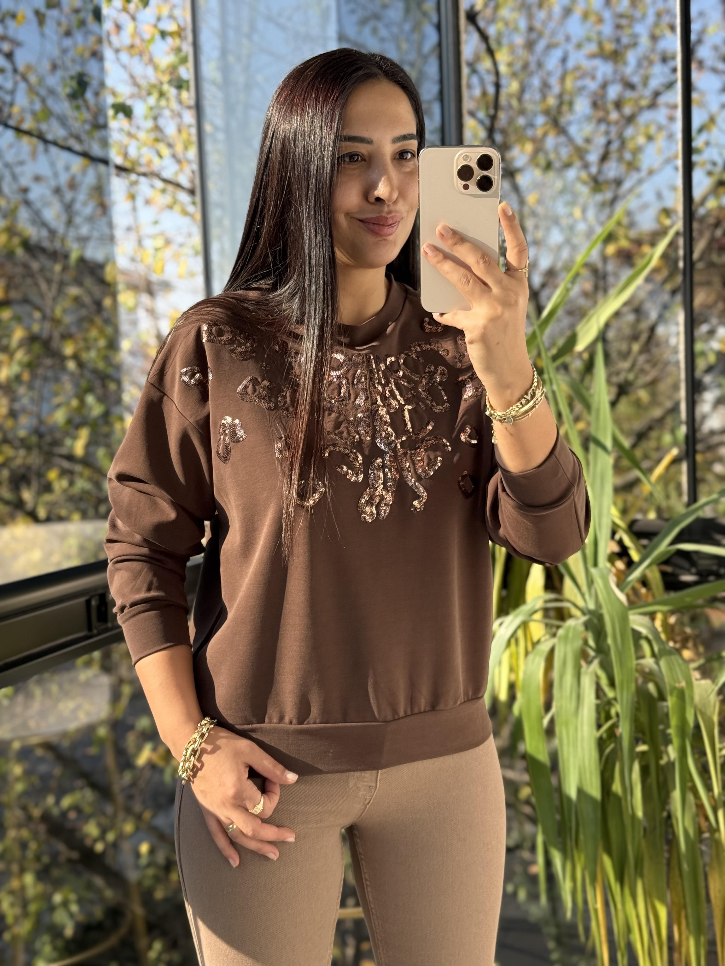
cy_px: 483
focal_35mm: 48
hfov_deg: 30.3
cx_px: 362
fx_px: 1340
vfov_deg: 39.7
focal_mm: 6.76
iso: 100
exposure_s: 1/865
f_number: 1.78
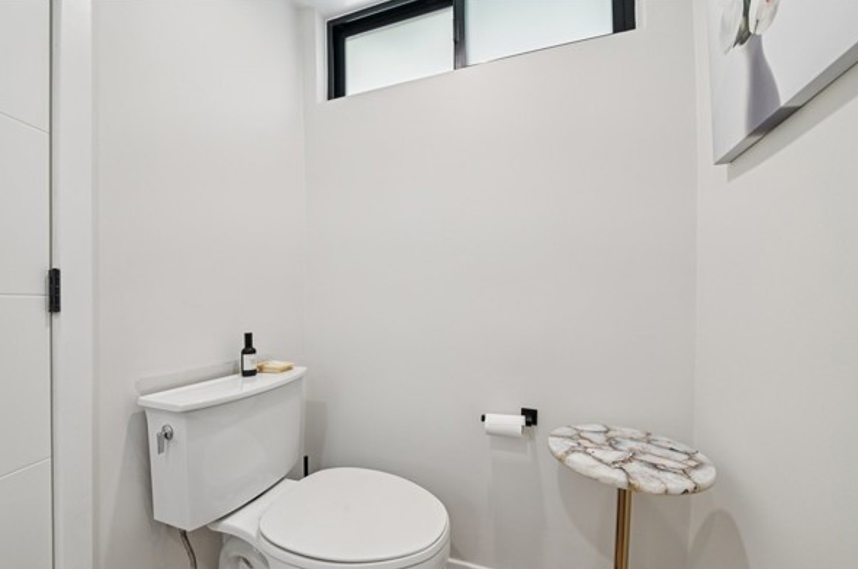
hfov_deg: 108.3
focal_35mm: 13
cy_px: 304
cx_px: 411
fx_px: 309
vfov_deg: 85.1
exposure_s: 1/20
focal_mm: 12
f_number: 8
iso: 250
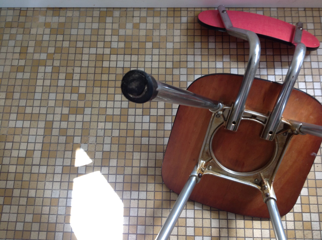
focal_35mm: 35
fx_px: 325
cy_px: 120
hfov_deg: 52.7
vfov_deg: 40.6
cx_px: 161
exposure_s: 1/24
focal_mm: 4.28
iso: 50
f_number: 2.4
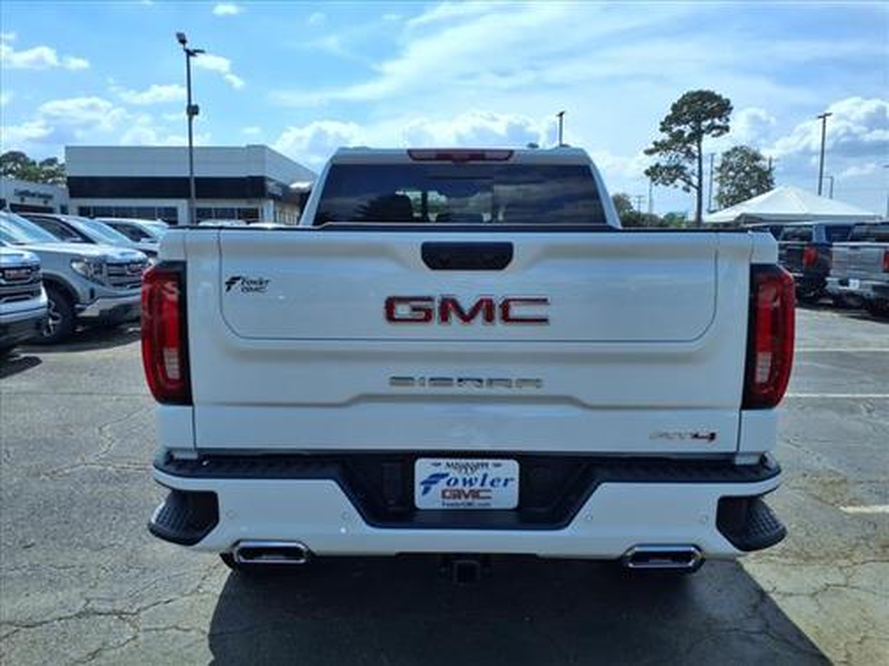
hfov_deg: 65.3
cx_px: 444
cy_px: 333
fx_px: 693
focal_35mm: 27
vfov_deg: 51.4
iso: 40
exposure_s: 1/3333
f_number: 1.9
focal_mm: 3.58
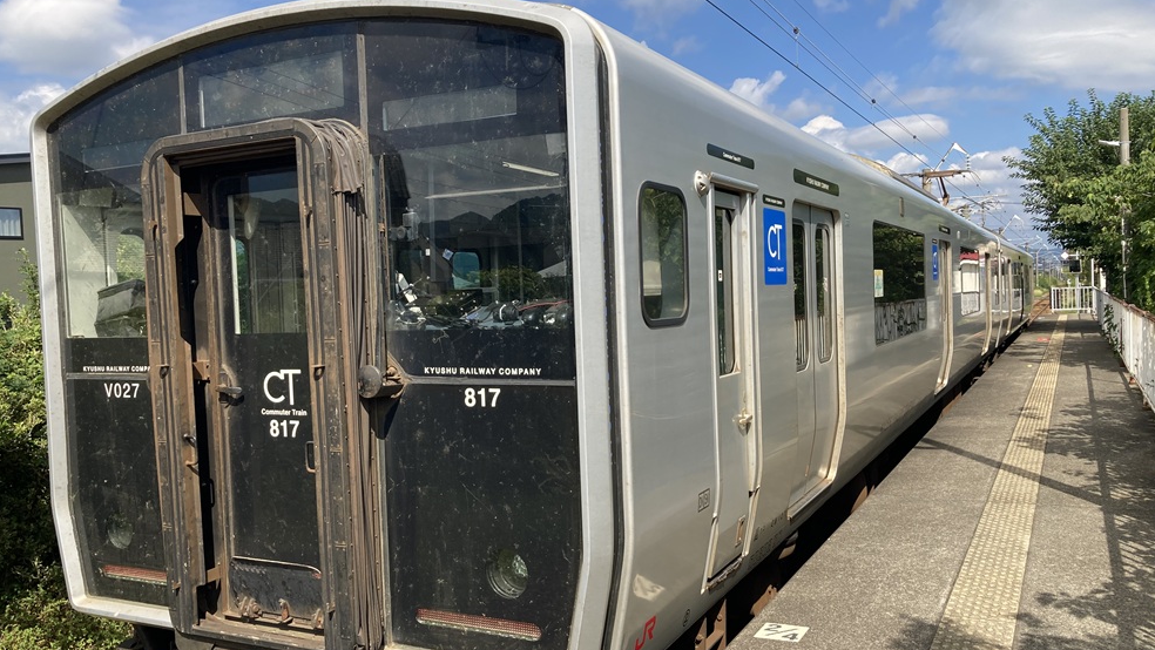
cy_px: 338
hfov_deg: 62.6
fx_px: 950
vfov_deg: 37.8
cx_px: 585
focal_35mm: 31
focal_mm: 3.99
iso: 20
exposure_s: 1/1473
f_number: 1.8
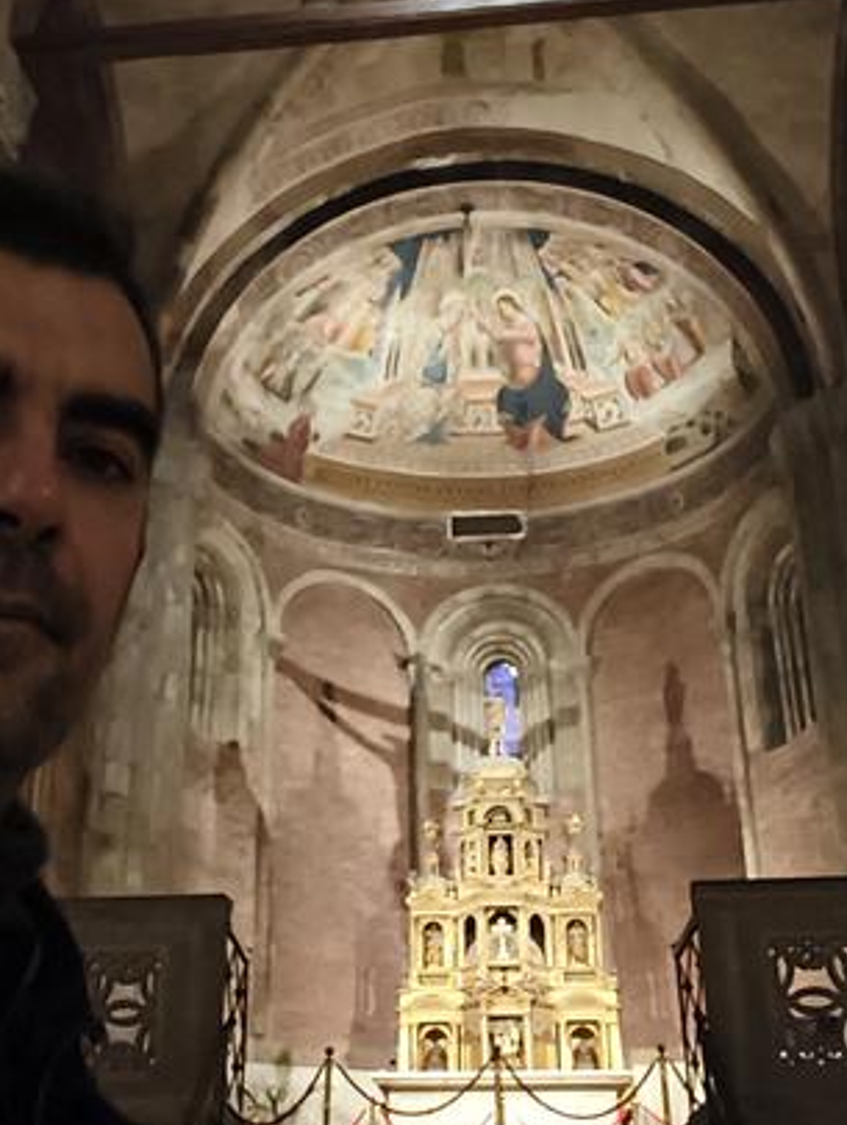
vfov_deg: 48.5
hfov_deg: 38.5
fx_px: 1204
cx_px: 310
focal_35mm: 37
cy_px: 311
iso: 2000
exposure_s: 1/16.7
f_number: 2.2
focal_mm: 2.24
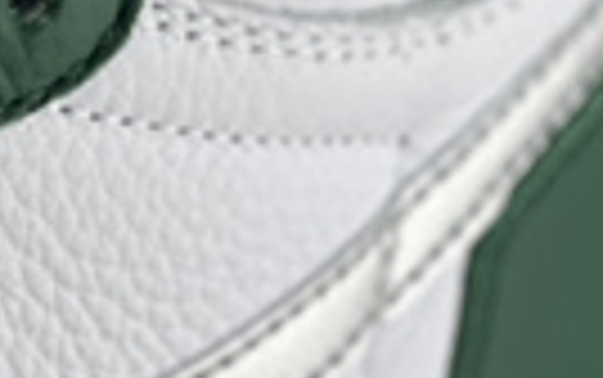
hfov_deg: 5.5
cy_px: 214
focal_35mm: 374
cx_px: -648
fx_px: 6151
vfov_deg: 3.5
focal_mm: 7.5
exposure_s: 1/100
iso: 80
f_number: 2.2
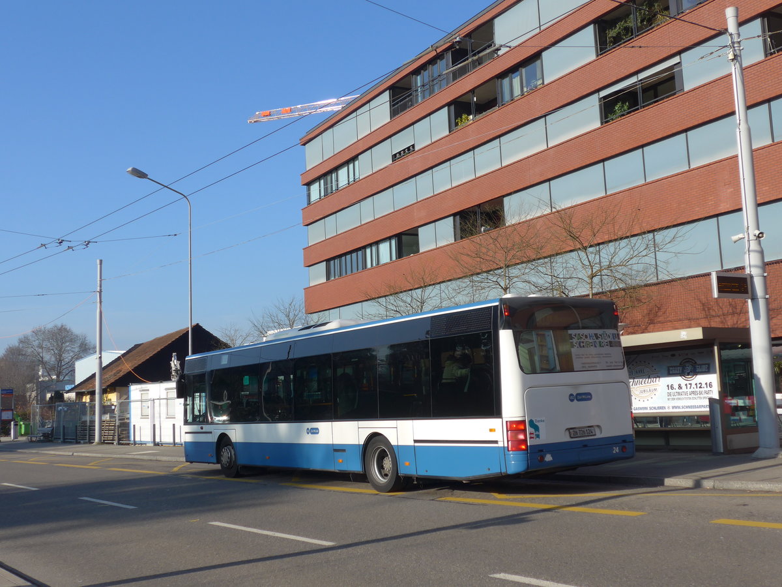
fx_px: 926
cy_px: 294
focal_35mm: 41
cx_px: 391
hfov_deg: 45.8
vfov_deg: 35.1
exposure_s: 1/1600
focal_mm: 8.4
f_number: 2.8
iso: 80
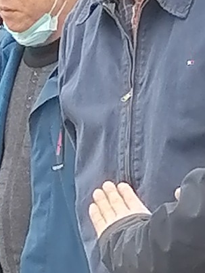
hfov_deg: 4.4
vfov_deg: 5.9
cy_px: 95
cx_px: 141
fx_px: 2645
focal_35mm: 335
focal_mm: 5.3
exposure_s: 1/133
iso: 50
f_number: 1.8
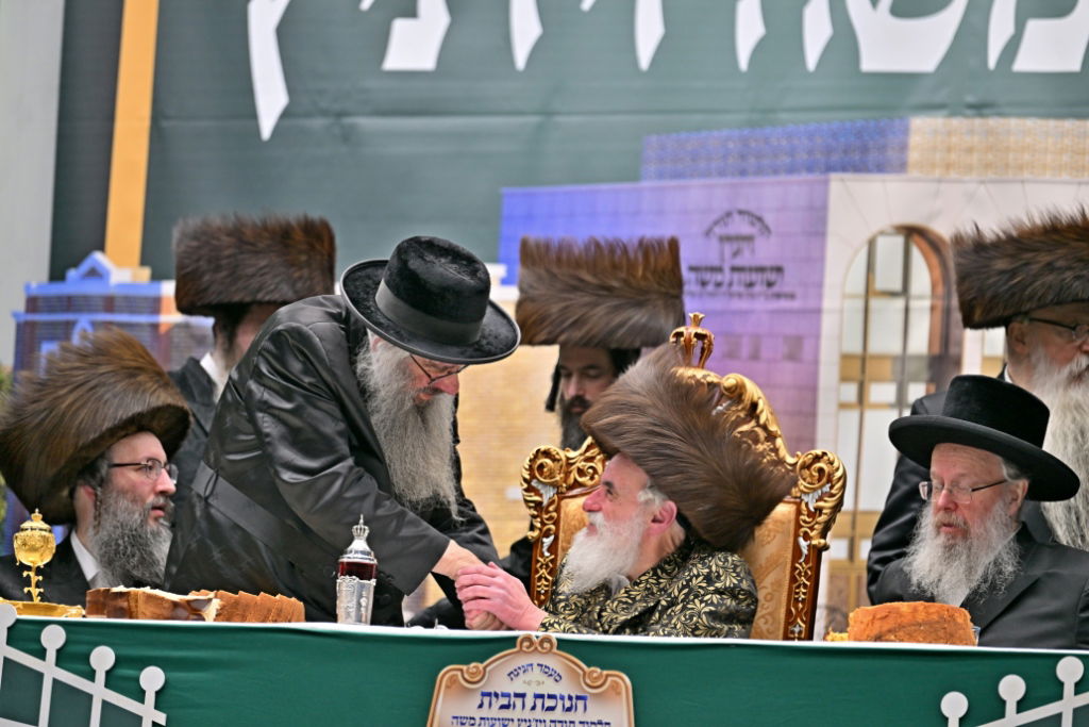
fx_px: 5597
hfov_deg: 11.1
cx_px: 544
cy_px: 364
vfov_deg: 7.4
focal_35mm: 185
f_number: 2.8
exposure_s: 1/400
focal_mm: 185
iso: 320
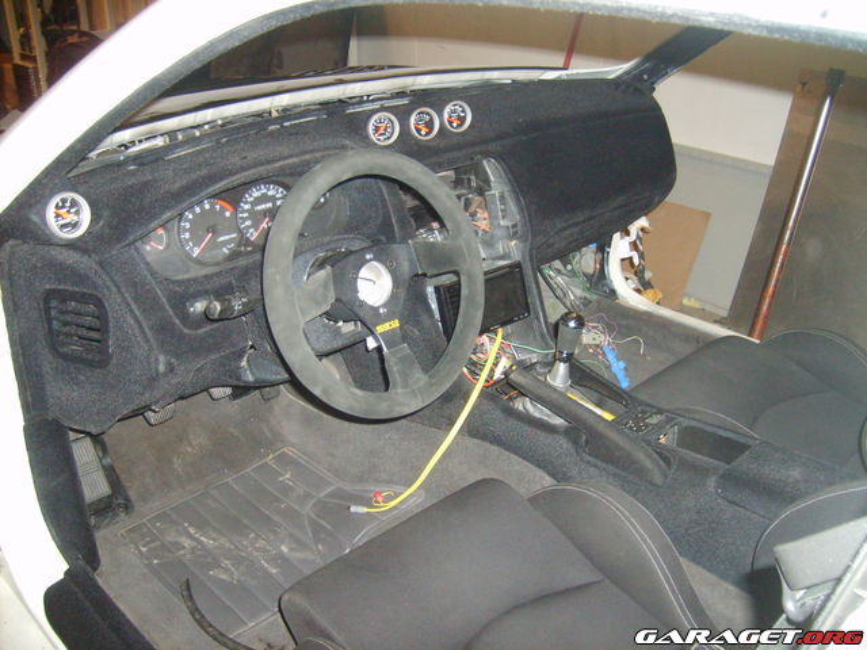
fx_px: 877
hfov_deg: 52.6
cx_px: 434
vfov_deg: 40.7
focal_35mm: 35
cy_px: 325
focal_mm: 5.8
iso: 213
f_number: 2.8
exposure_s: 1/45
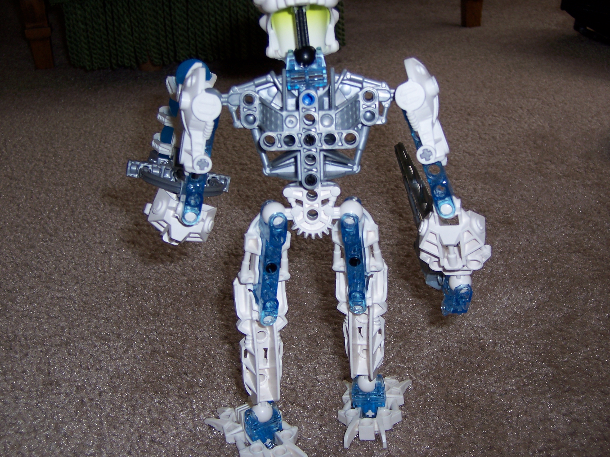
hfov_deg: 38.9
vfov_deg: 29.7
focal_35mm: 49
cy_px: 228
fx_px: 863
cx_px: 305
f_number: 3.4
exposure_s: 1/60
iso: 80
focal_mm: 8.2
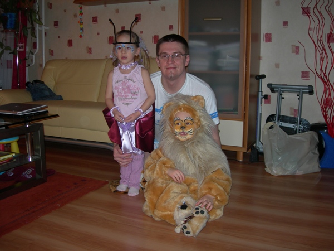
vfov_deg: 37.7
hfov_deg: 49.0
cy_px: 126
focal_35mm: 38
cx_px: 167
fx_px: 367
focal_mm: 7.8
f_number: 2.8
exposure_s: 1/60.1
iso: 50
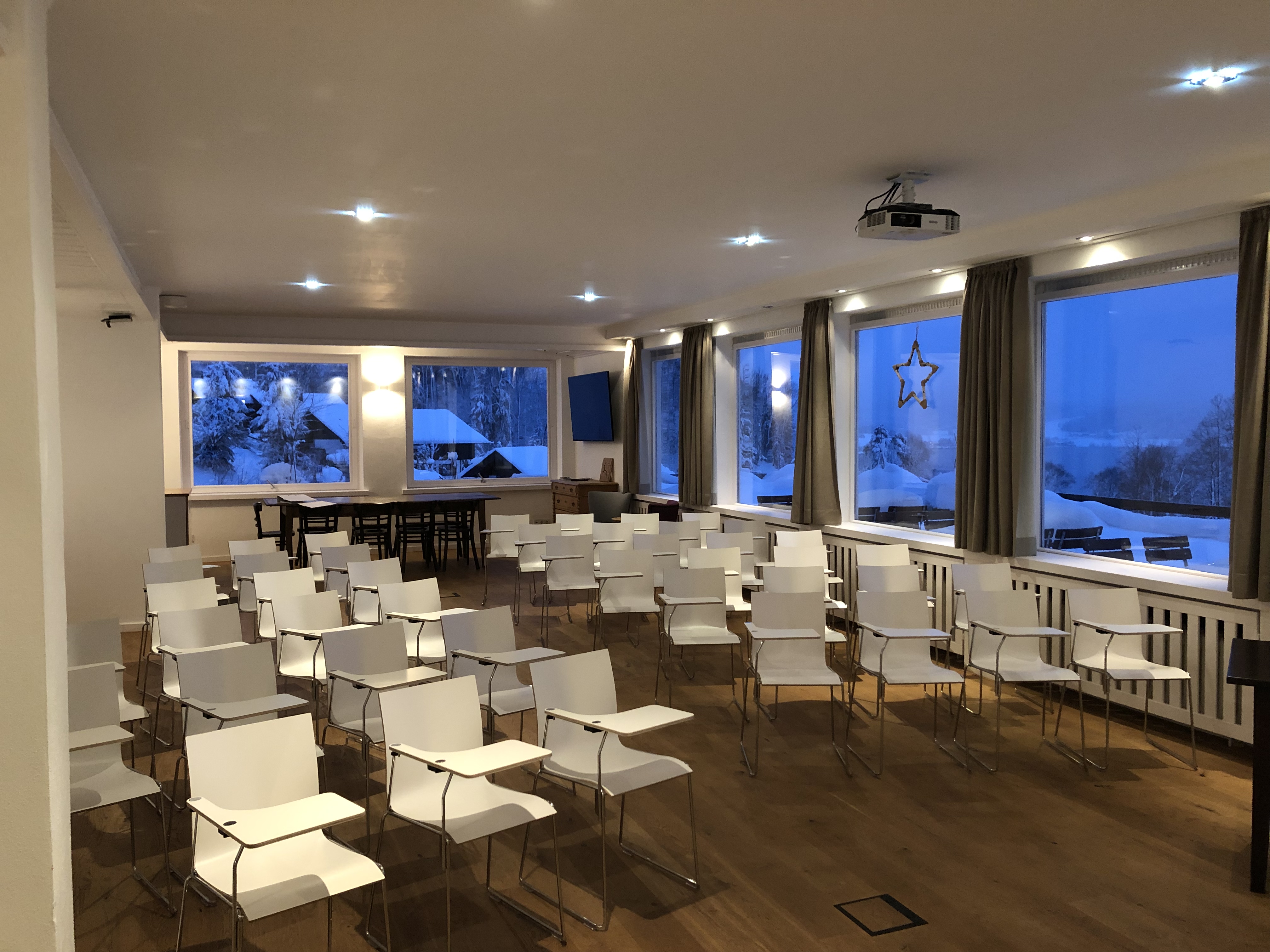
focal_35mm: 28
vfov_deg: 49.7
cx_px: 635
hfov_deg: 63.4
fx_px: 1027
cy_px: 476
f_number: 1.8
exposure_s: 1/17
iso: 100
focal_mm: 3.99
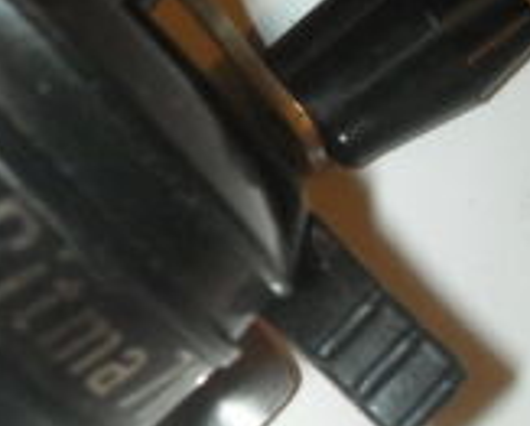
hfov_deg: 16.9
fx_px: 1713
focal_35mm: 109
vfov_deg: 14.2
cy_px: 159
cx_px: -78
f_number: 5.6
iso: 200
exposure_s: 1/30
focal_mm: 6.3
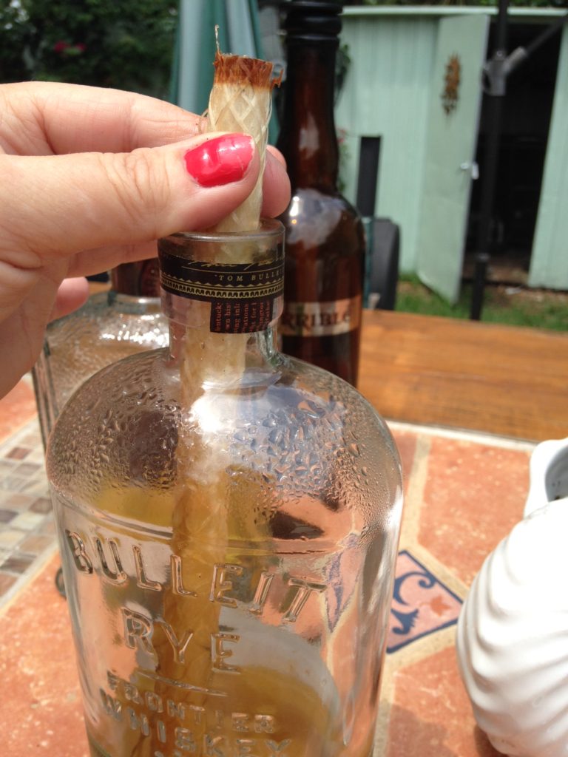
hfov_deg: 42.9
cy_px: 378
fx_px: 722
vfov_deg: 55.4
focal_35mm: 33
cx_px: 284
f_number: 2.4
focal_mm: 4.12
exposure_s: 1/763
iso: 50
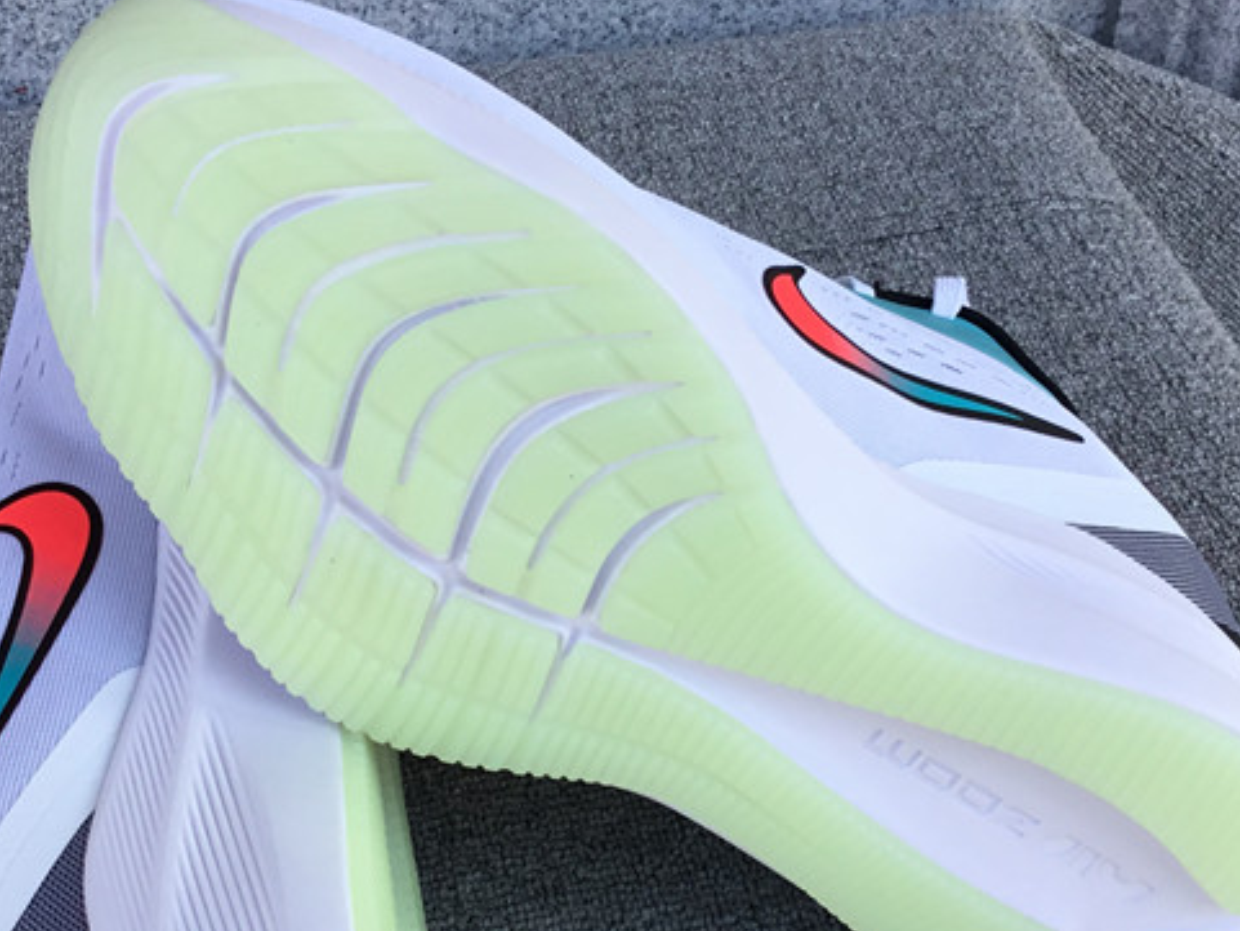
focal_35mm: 58
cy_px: 582
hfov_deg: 33.2
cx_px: 616
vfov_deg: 25.2
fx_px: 2078
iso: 25
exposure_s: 1/248
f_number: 2.4
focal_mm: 3.3
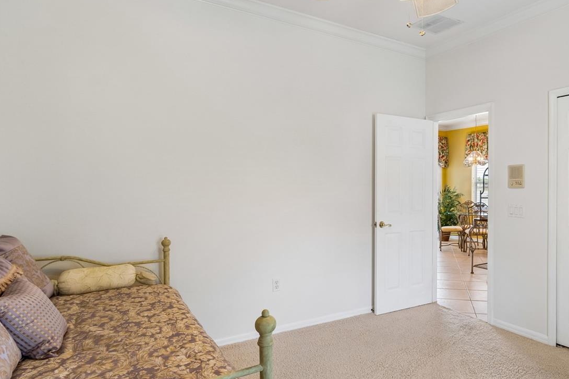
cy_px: 206
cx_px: 368
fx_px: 348
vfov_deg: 57.1
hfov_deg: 76.7
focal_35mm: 22
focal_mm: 10
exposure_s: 1/10
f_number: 7.1
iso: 100
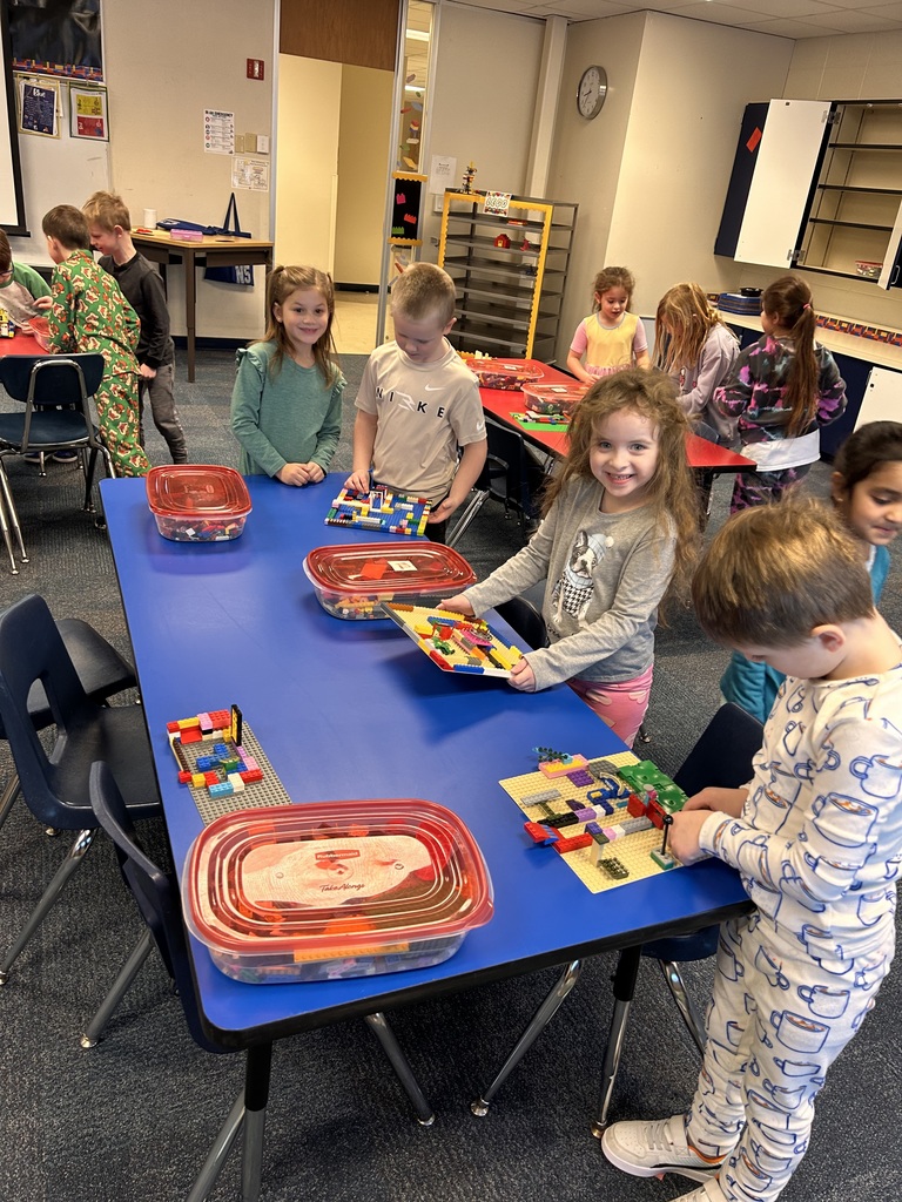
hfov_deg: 53.1
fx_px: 903
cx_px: 451
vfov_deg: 67.3
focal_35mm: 26
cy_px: 601
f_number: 1.5
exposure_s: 1/82
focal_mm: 5.7
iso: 125
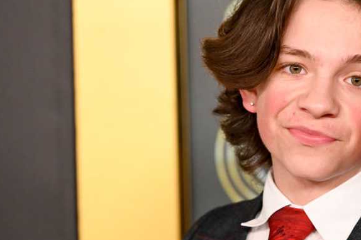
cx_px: 325
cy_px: 151
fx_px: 2345
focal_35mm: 234
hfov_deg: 8.8
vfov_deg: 5.9
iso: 3200
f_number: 4
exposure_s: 1/400
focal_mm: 120
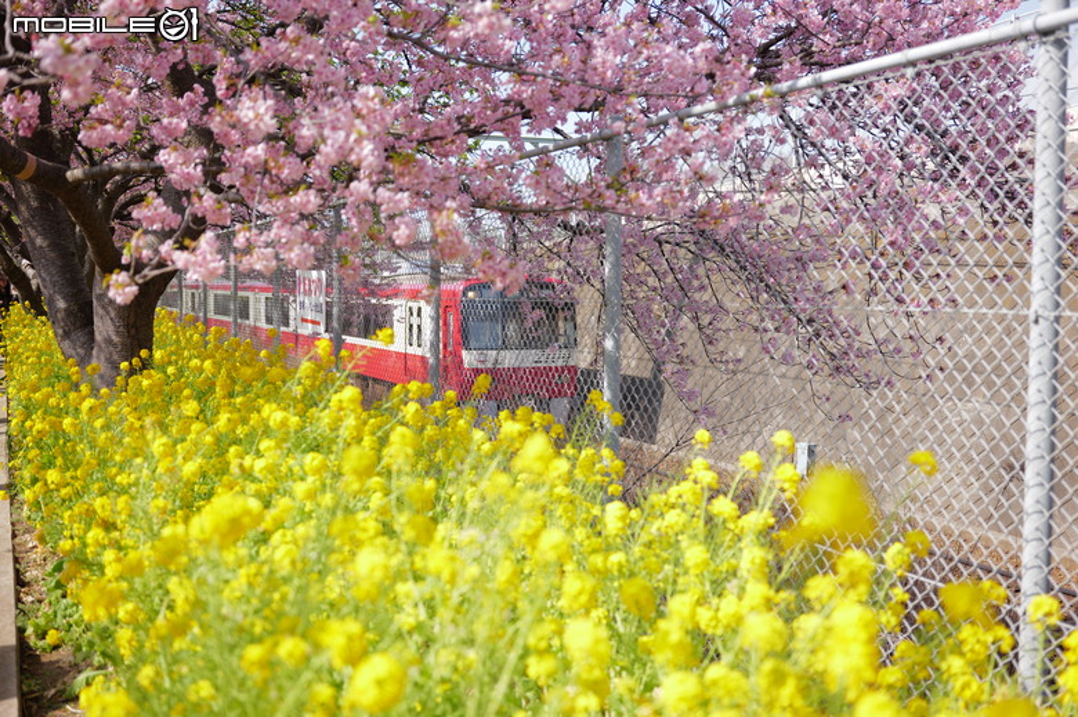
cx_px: 539
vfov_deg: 35.0
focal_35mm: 38
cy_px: 358
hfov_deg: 50.7
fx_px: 1137
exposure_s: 1/640
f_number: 2.8
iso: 100
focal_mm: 38
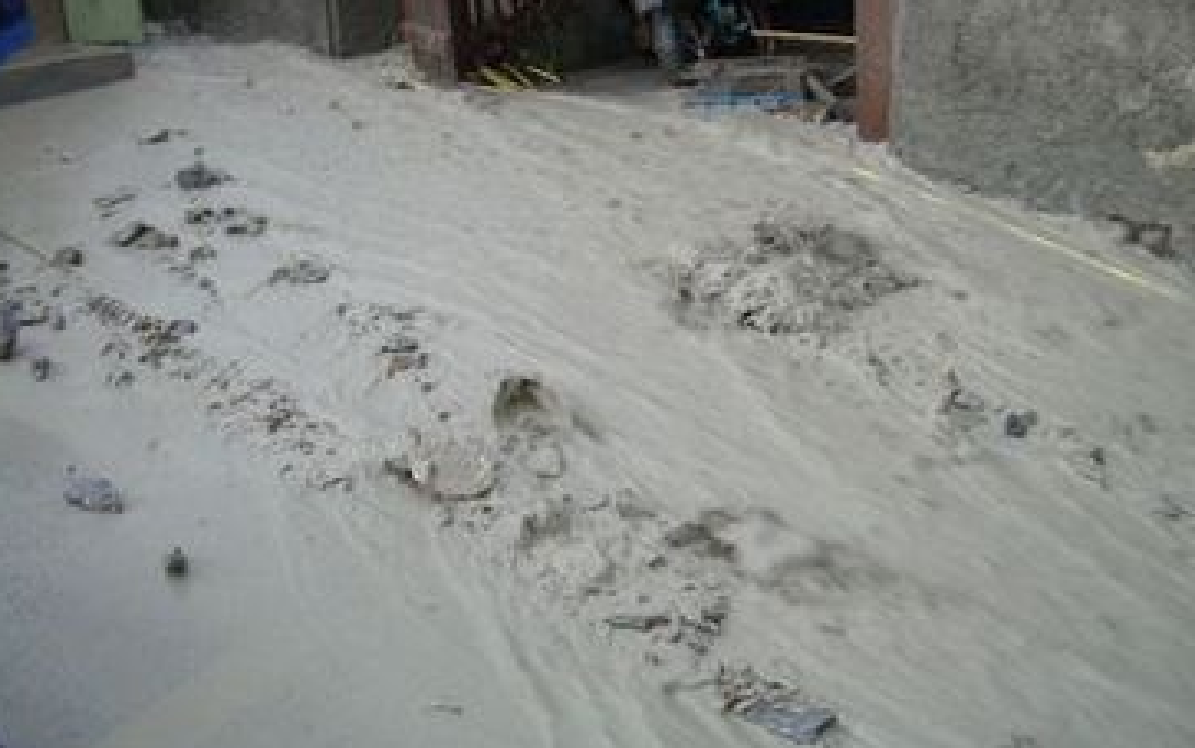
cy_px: 338
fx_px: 1335
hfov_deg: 48.2
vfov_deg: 31.2
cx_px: 593
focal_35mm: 41
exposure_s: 1/35.6
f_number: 2.8
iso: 50
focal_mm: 6.3
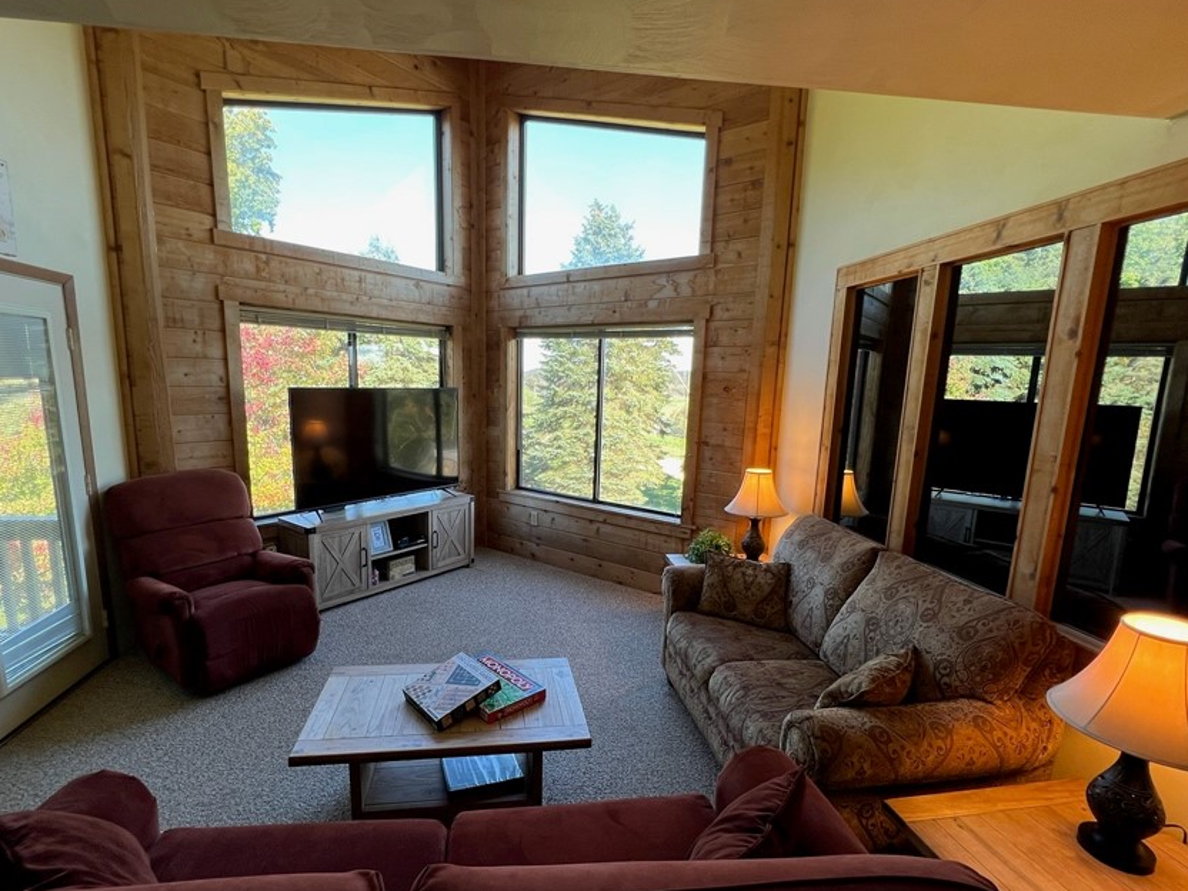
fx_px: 549
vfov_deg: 77.9
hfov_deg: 94.4
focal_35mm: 16
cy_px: 483
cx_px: 568
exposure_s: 1/122
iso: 50
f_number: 1.8
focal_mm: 1.57
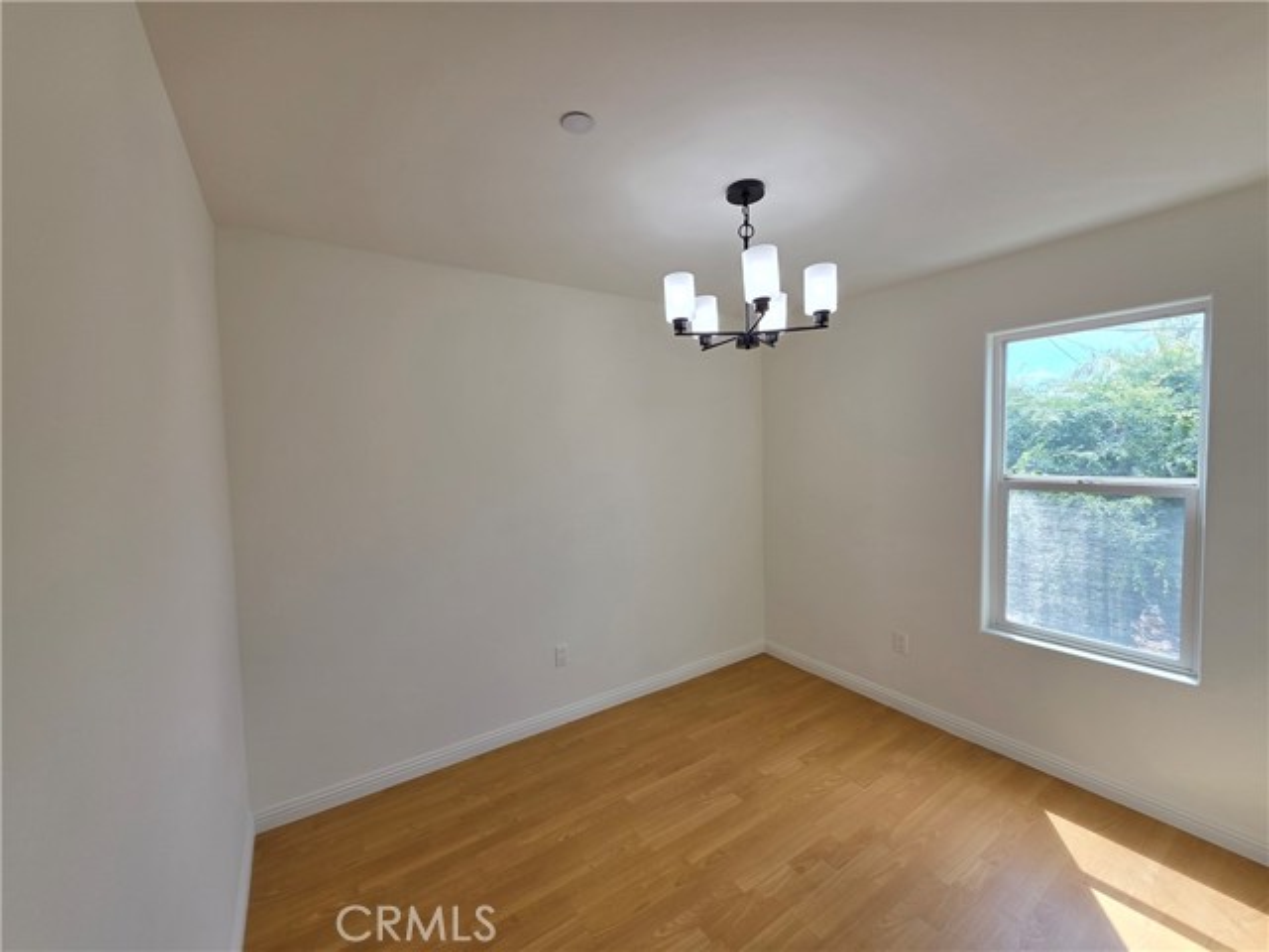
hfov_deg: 106.2
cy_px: 476
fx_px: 477
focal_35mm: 13
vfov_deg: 89.9
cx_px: 634
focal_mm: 2.2
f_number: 1.9
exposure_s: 1/120
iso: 20
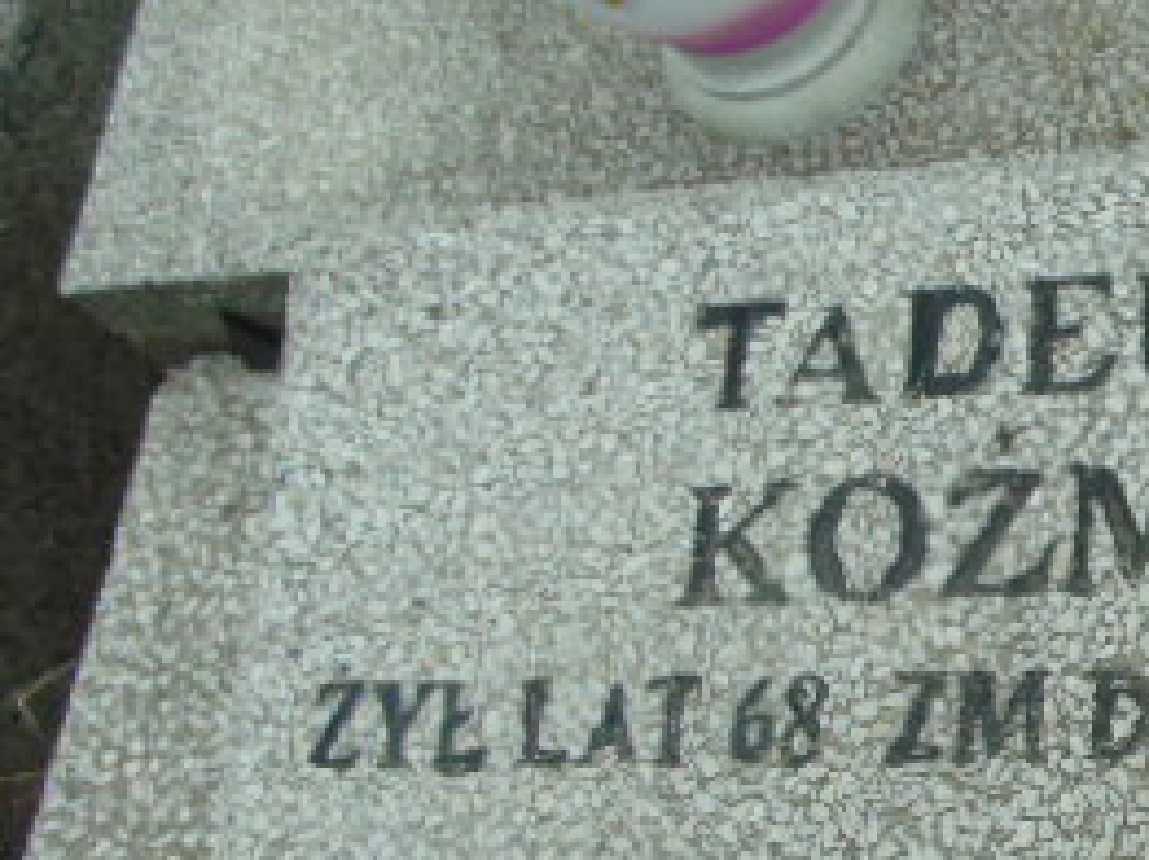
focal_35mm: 66
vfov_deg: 21.7
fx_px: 2189
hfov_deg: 27.0
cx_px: 1263
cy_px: 763
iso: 80
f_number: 3
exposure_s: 1/640
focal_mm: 4.9
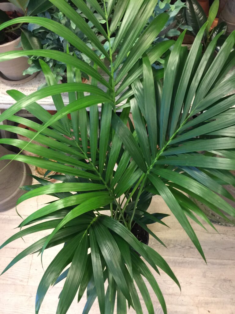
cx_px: 118
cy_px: 157
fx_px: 262
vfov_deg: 61.7
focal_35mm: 29
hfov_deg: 48.2
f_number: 2.2
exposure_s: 1/8
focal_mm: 4.15
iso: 125
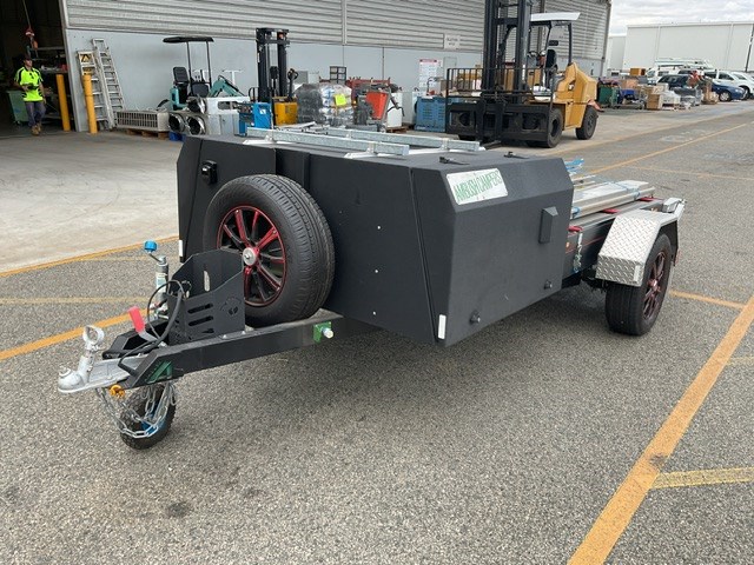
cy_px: 282
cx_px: 377
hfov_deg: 61.7
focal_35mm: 29
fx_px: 632
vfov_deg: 48.2
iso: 16
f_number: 1.8
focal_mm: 3
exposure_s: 1/409
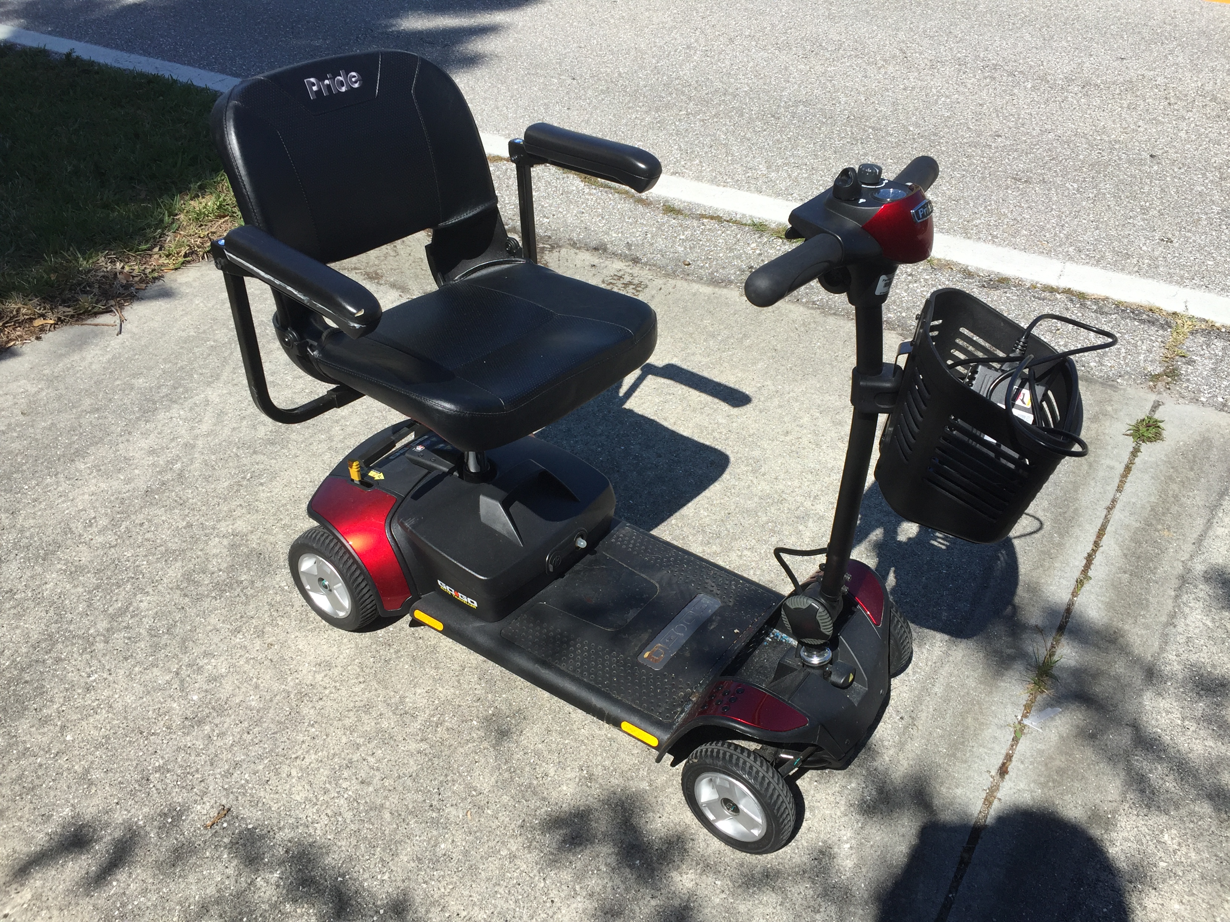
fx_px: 1030
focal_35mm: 29
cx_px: 615
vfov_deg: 48.2
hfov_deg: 61.7
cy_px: 461
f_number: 2.2
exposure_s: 1/1799
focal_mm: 4.15
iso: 32
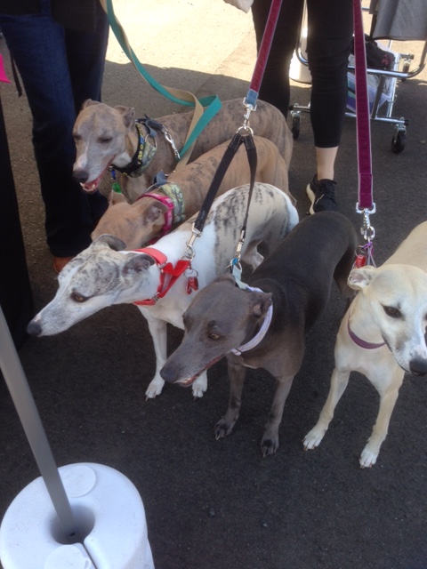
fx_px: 543
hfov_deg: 42.9
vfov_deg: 55.4
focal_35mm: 33
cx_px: 214
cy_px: 284
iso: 50
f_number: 2.4
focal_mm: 4.12
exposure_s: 1/224
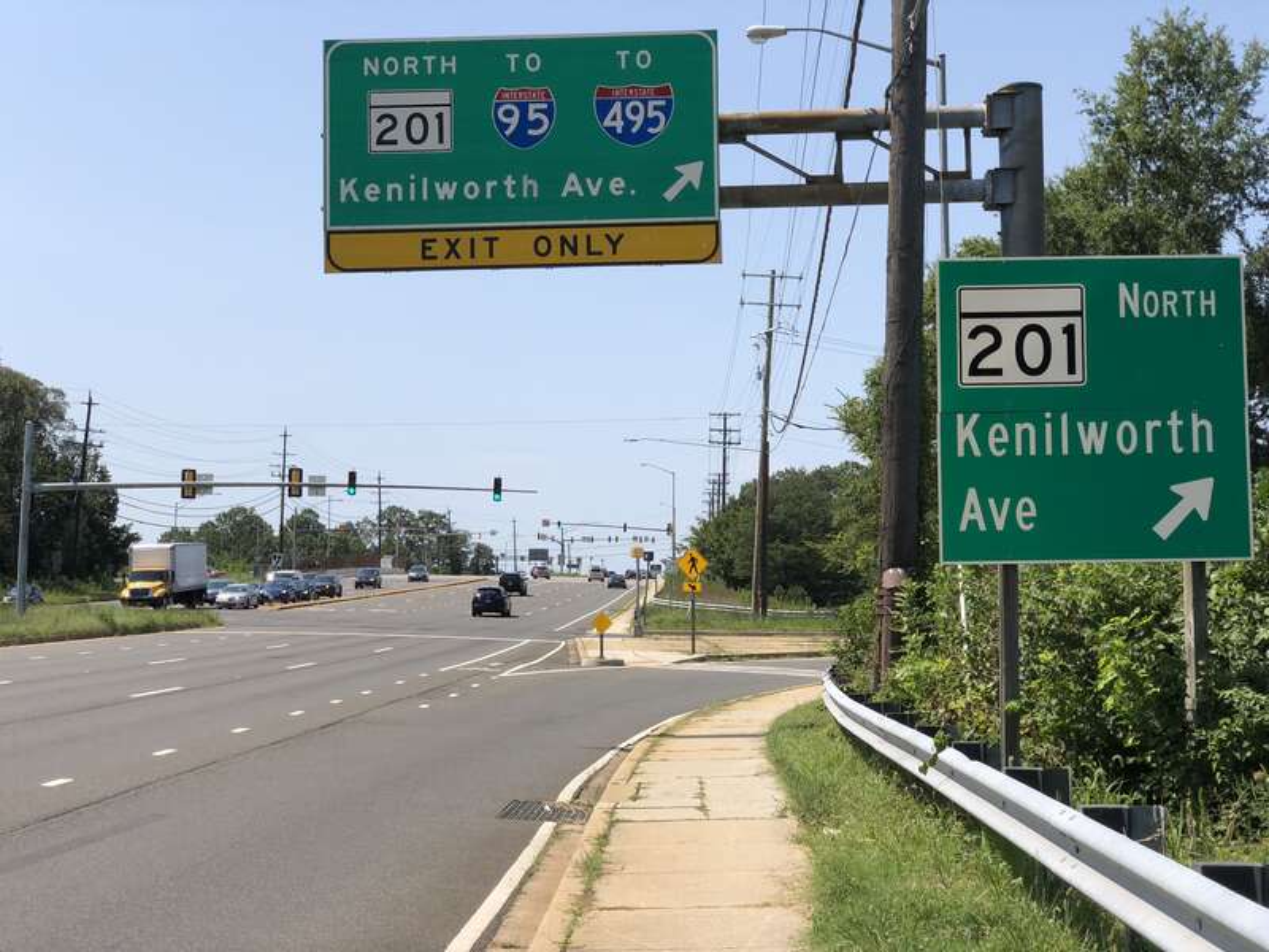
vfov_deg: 28.0
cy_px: 476
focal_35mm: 52
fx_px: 1906
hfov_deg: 36.8
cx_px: 634
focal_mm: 6
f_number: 2.4
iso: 16
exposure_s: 1/1245
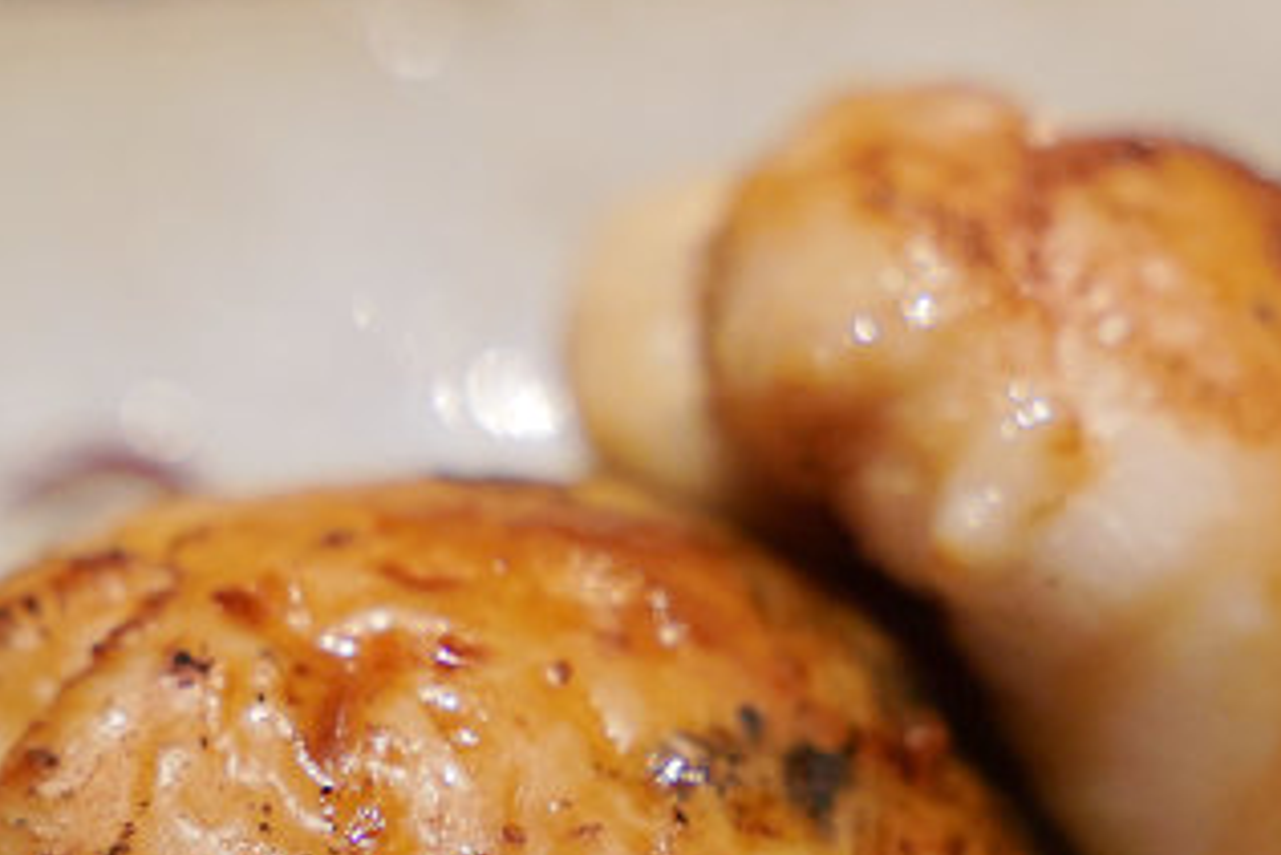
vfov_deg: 4.8
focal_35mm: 285
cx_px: 612
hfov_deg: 7.2
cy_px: 819
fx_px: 10145
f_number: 4
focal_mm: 75
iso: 800
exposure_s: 1/80
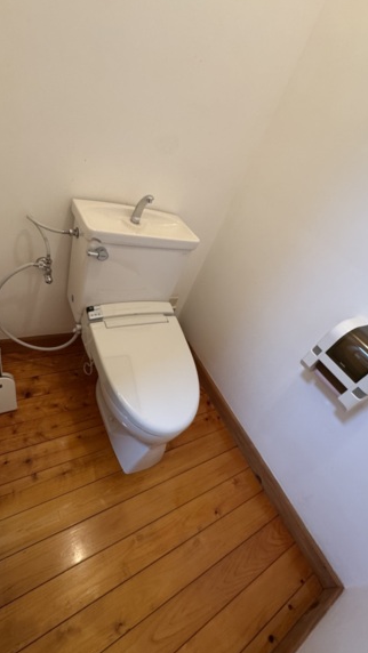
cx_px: 179
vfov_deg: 99.3
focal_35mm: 16
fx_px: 277
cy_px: 316
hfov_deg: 67.1
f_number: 2.2
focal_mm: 2.22
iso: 400
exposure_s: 1/50
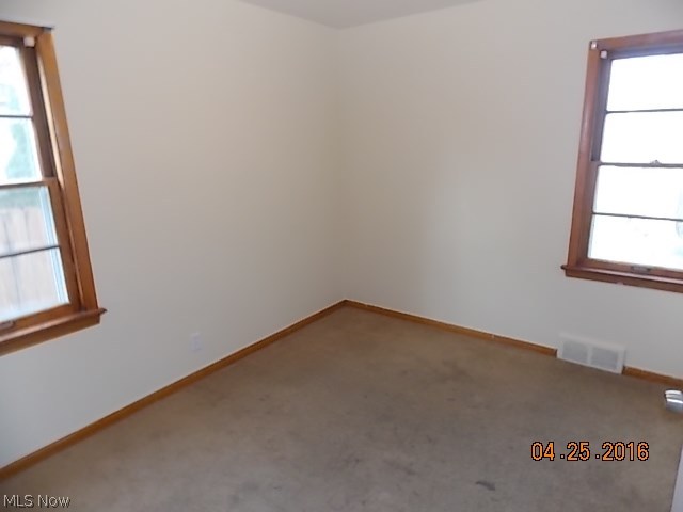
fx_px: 454
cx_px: 342
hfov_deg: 73.9
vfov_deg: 58.9
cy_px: 256
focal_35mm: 23
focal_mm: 4
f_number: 3.1
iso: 160
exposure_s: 1/30
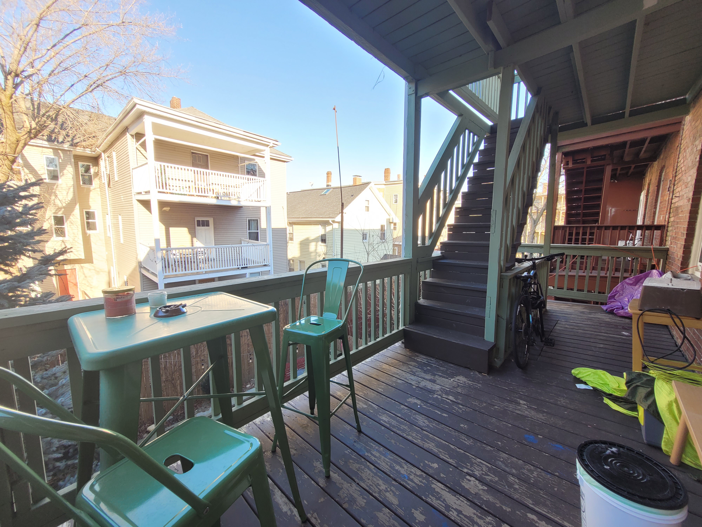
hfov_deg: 106.2
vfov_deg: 89.9
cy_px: 264
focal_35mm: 13
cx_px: 351
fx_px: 264
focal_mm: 1.74
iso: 50
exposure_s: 1/119
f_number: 2.2
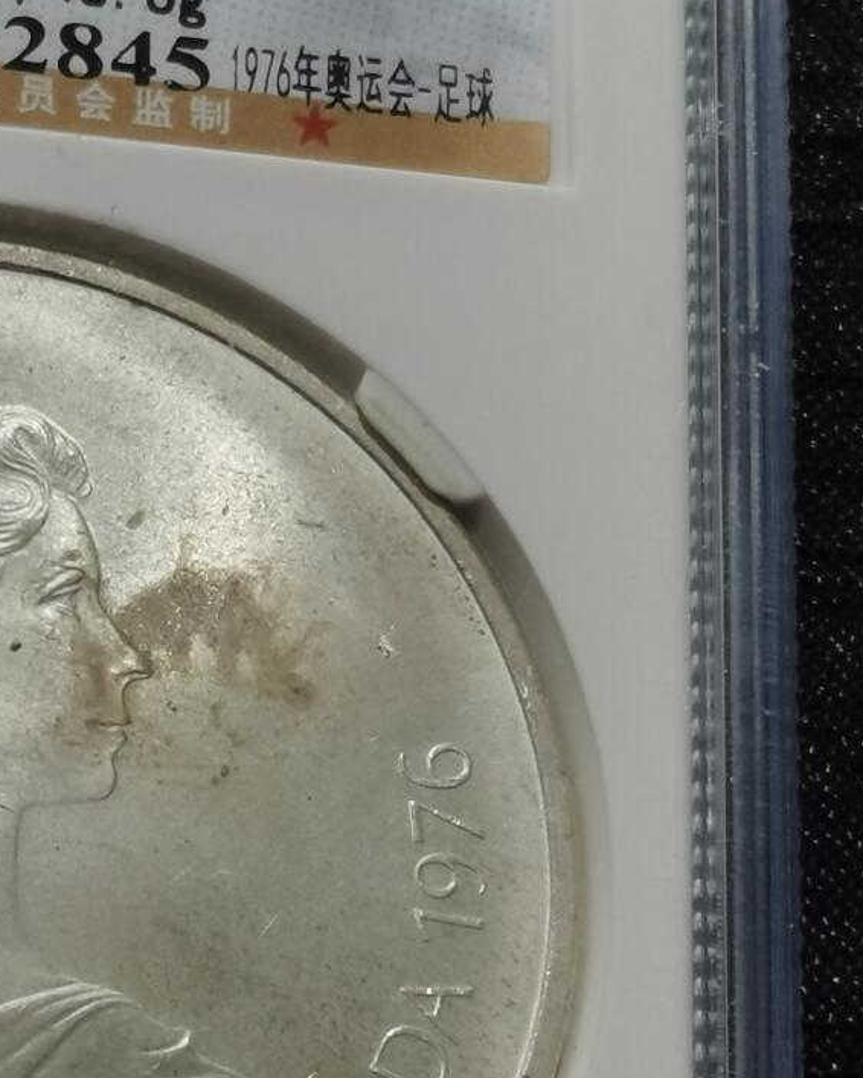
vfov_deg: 11.8
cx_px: -128
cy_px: 552
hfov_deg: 9.3
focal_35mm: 164
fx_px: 5234
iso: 50
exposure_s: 1/130
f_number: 1.8
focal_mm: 5.58
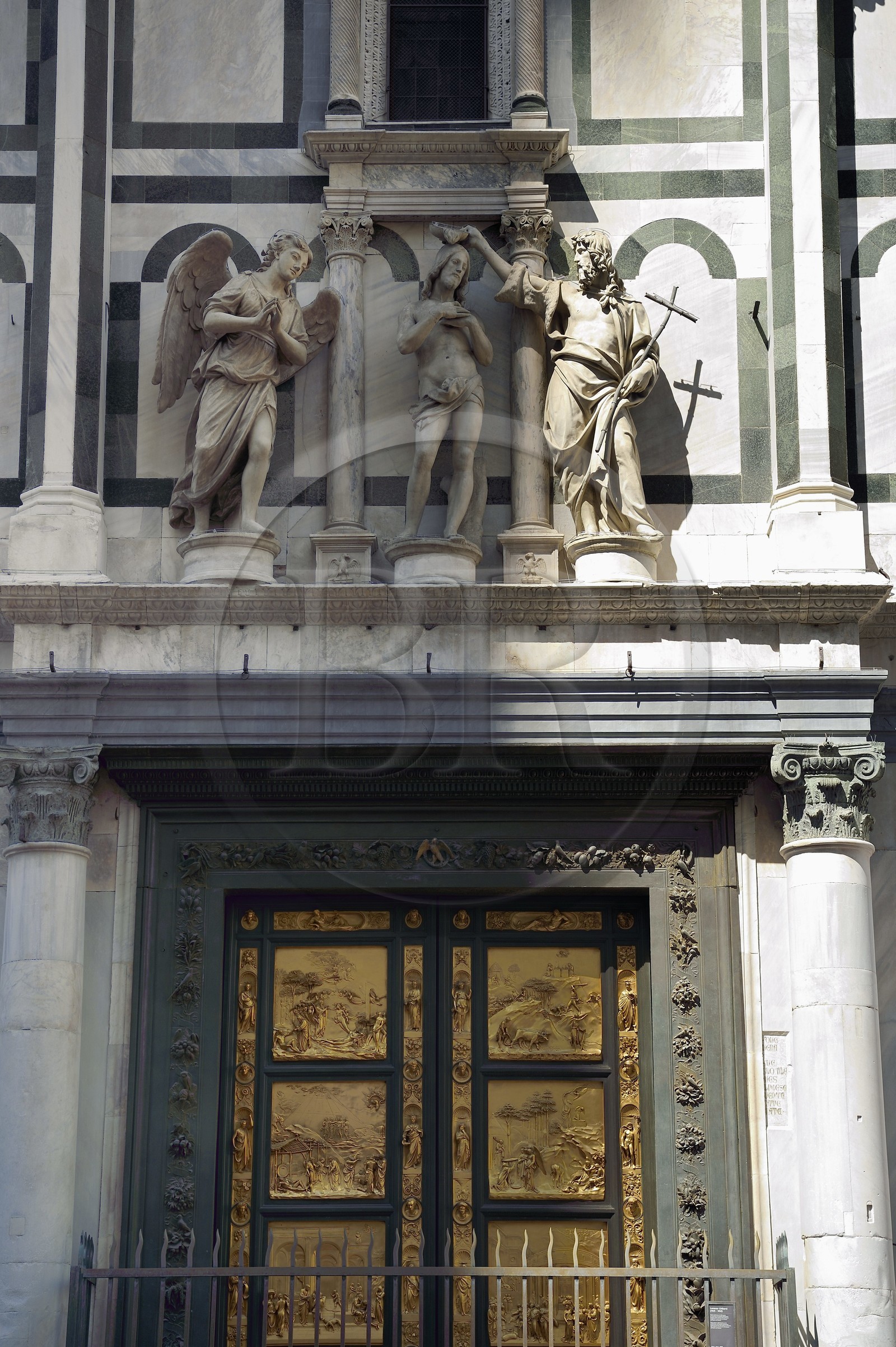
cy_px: 674
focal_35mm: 70
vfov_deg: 28.9
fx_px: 2617
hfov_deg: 19.4
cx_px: 448
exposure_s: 1/200
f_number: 8
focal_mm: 70
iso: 200
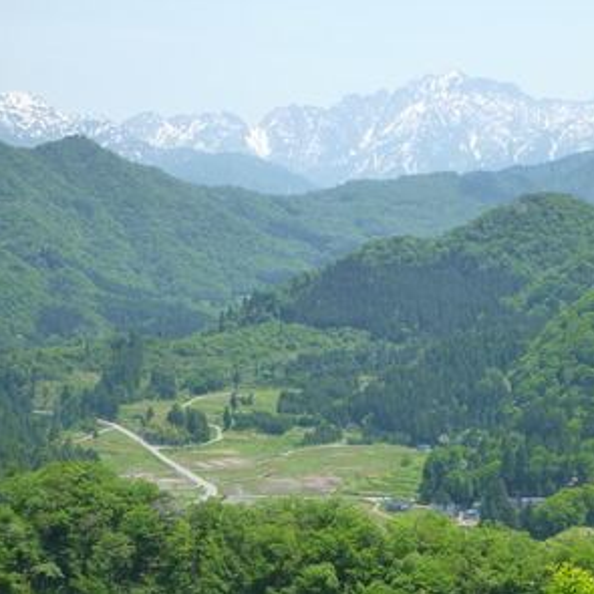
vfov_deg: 23.4
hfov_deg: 23.3
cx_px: 334
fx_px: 1437
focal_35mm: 74
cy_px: 295
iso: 160
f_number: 5.2
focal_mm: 11
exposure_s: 1/250
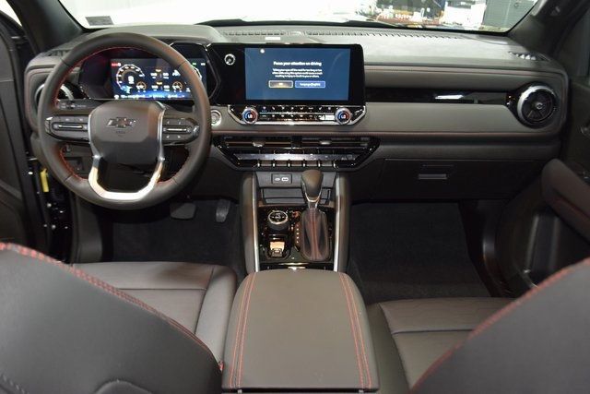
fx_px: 443
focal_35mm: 27
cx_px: 295
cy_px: 197
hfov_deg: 67.4
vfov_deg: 48.0
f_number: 3.5
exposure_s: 1/30
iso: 1800
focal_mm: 18
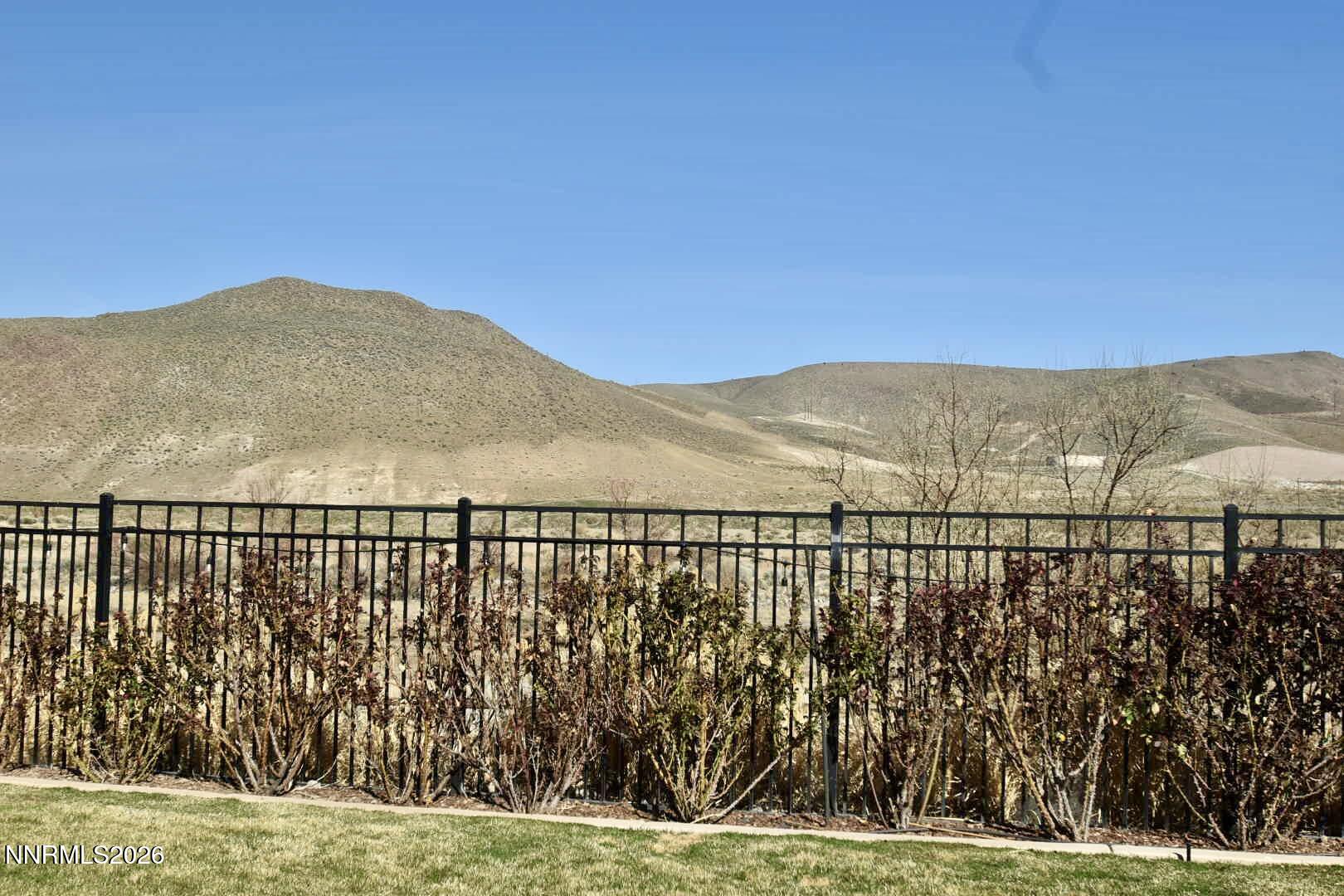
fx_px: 1344
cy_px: 448
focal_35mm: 36
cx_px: 672
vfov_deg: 36.9
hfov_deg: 53.1
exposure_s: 1/200
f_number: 7.1
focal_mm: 24
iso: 100
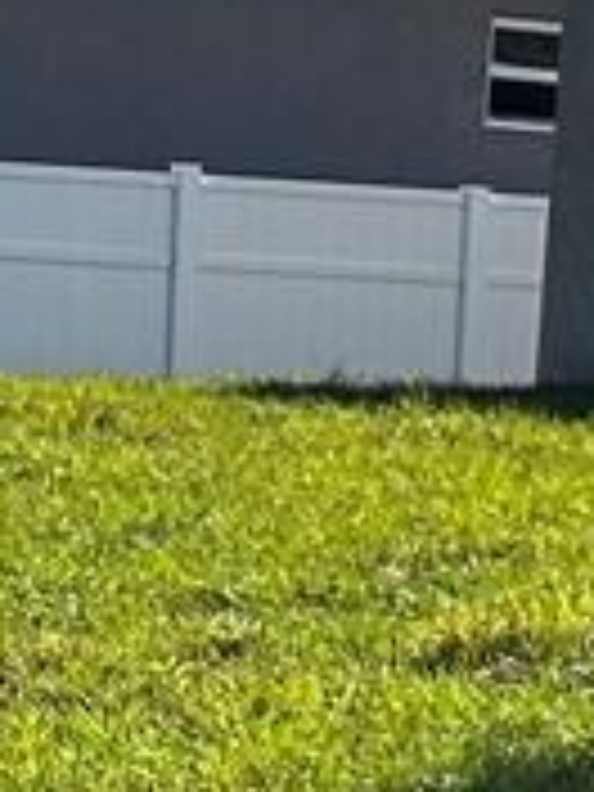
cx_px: -189
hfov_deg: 6.2
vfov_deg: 8.4
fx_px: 5422
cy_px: 477
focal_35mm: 237
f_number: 1.5
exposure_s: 1/2841
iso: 50
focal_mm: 5.7
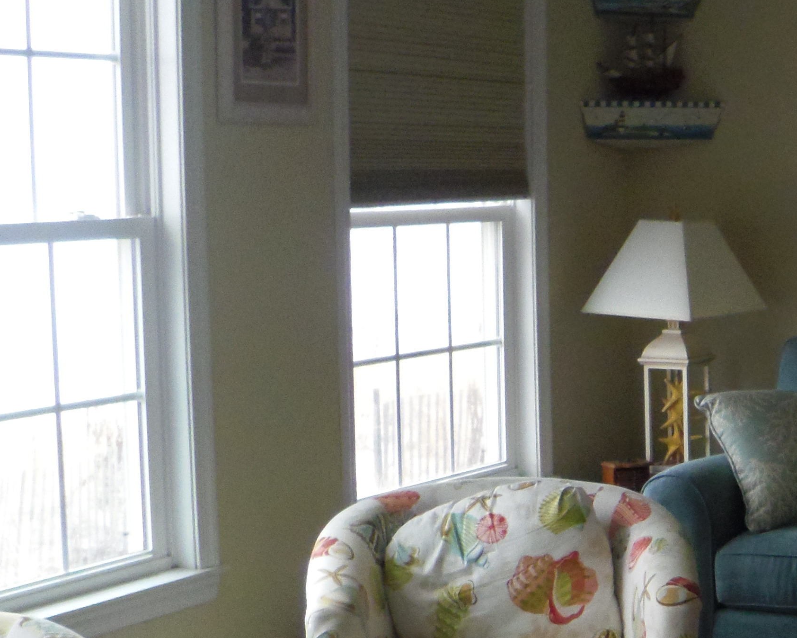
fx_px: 2052
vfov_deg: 17.4
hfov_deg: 21.0
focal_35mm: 87
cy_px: 591
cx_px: 861
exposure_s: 1/50
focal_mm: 6.5
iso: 320
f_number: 4.3
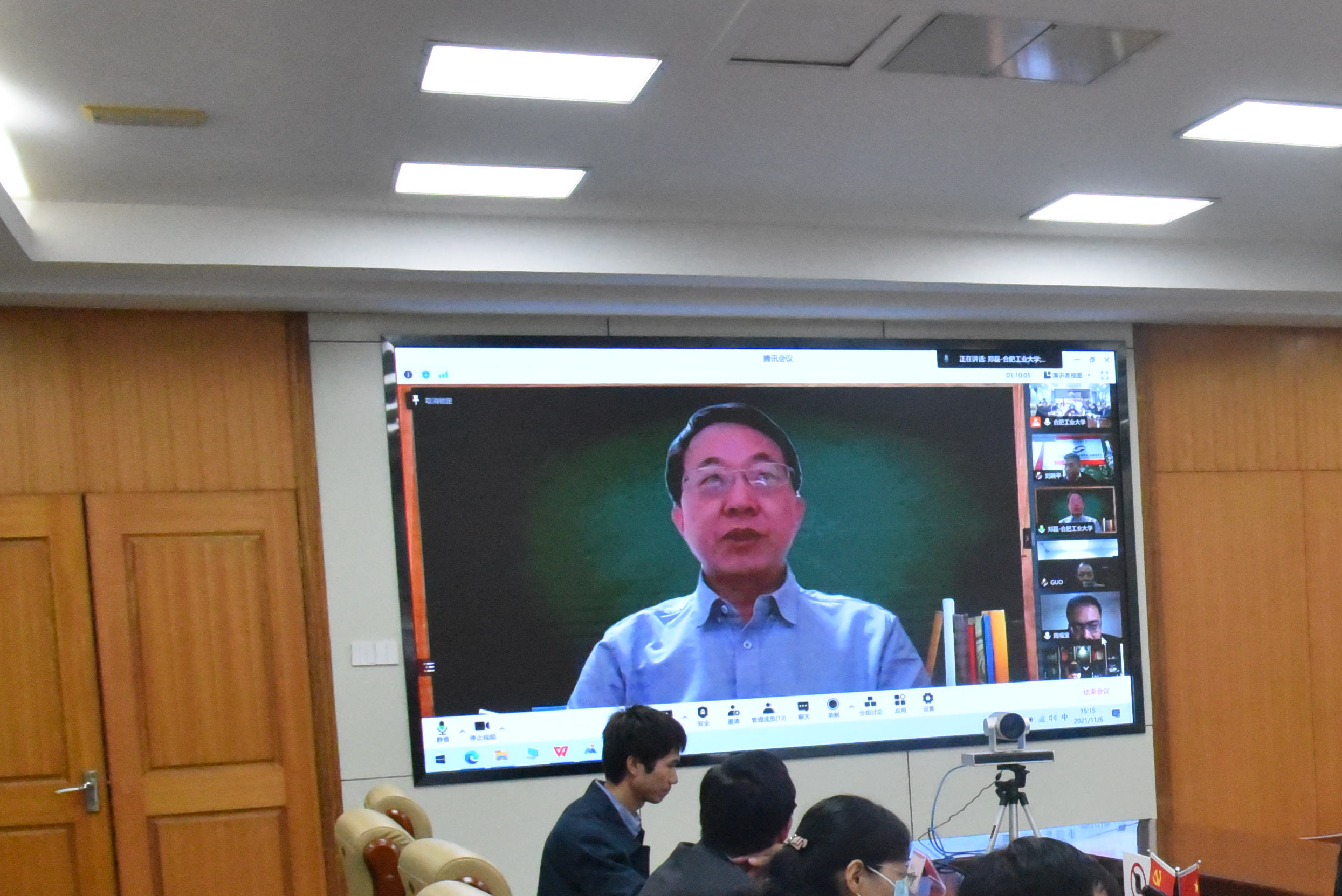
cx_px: 1522
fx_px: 2163
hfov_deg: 30.4
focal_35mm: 58
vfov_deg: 22.9
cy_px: 768
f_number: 8
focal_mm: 24
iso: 12800
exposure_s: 1/320
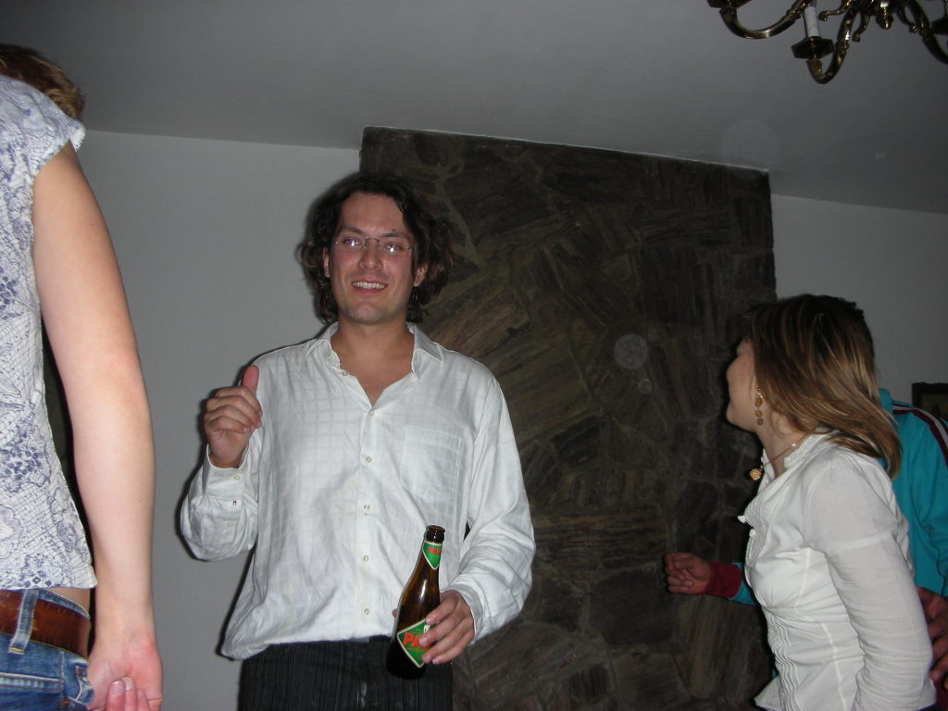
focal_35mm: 35
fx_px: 959
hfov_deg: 52.6
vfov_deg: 40.7
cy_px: 356
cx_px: 474
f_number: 3
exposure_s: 1/60.1
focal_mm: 5.8
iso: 60
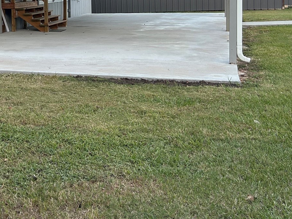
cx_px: -22
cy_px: 18
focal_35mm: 59
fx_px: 498
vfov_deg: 24.1
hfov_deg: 29.7
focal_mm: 5.7
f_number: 1.5
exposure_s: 1/171
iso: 50
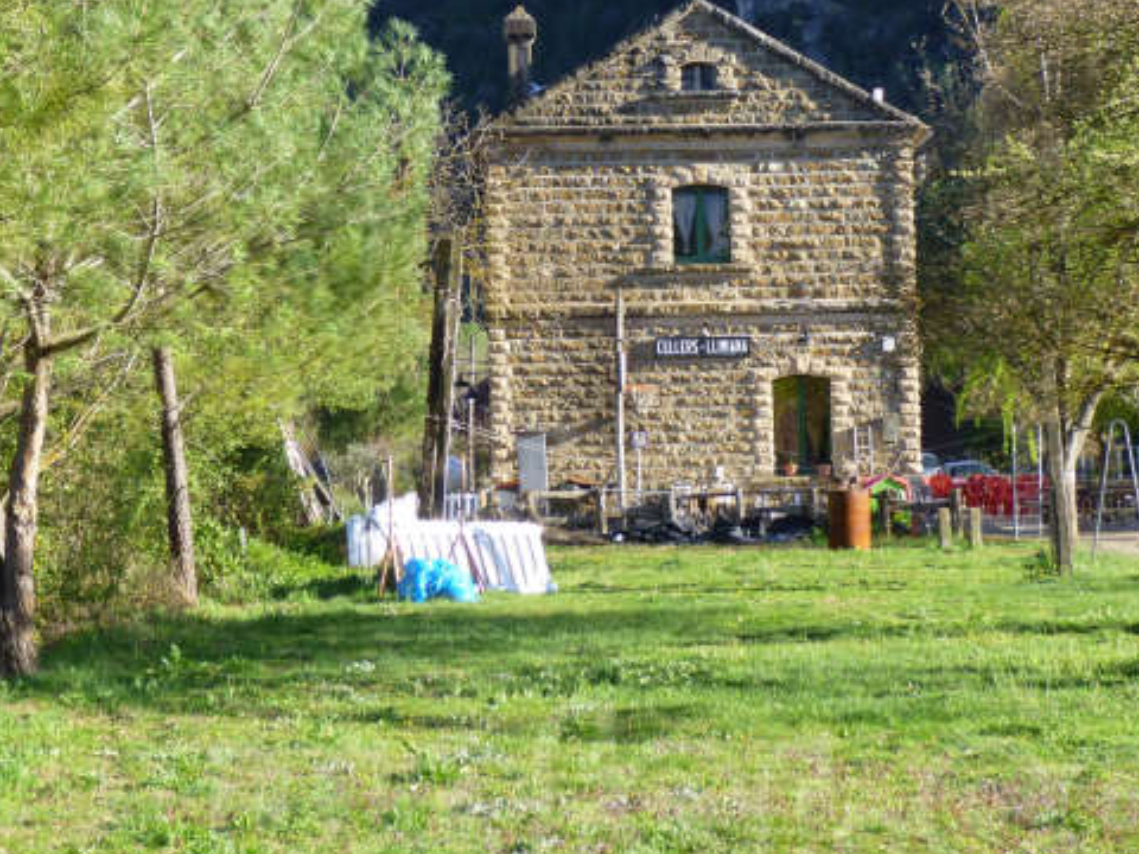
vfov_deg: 16.8
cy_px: 299
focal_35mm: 88
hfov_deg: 22.2
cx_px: 774
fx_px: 2896
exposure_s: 1/160
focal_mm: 9.9
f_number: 4.2
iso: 100
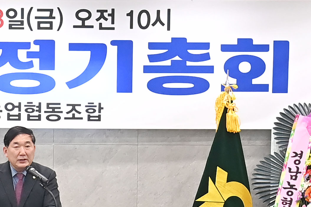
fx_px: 2194
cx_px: 4
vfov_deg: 5.3
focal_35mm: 254
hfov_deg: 8.1
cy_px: 394
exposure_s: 1/250
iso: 2500
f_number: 6.3
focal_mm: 48
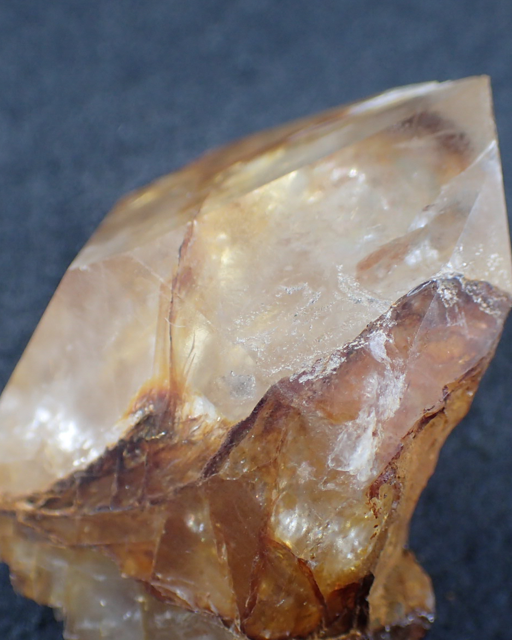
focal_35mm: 64
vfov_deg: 29.5
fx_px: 1212
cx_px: 265
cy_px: 360
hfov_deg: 23.9
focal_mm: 7.34
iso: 200
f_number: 2.8
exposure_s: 1/160
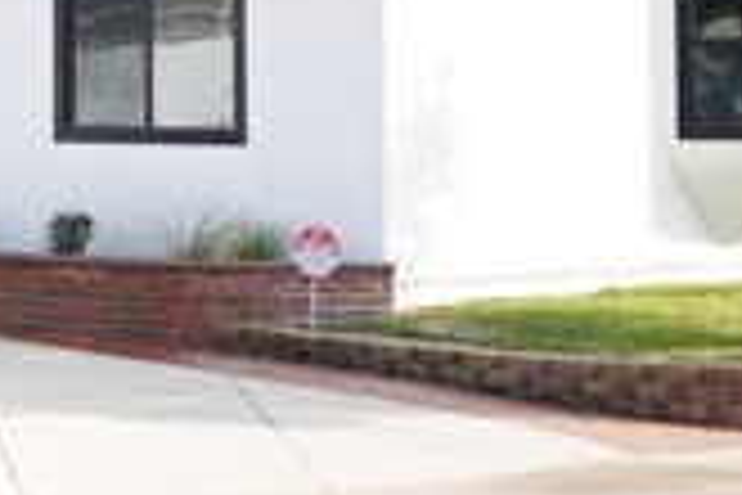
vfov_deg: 7.0
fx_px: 3998
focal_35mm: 194
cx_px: -409
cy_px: -187
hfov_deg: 10.2
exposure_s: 1/2000
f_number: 1.8
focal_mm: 50
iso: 200
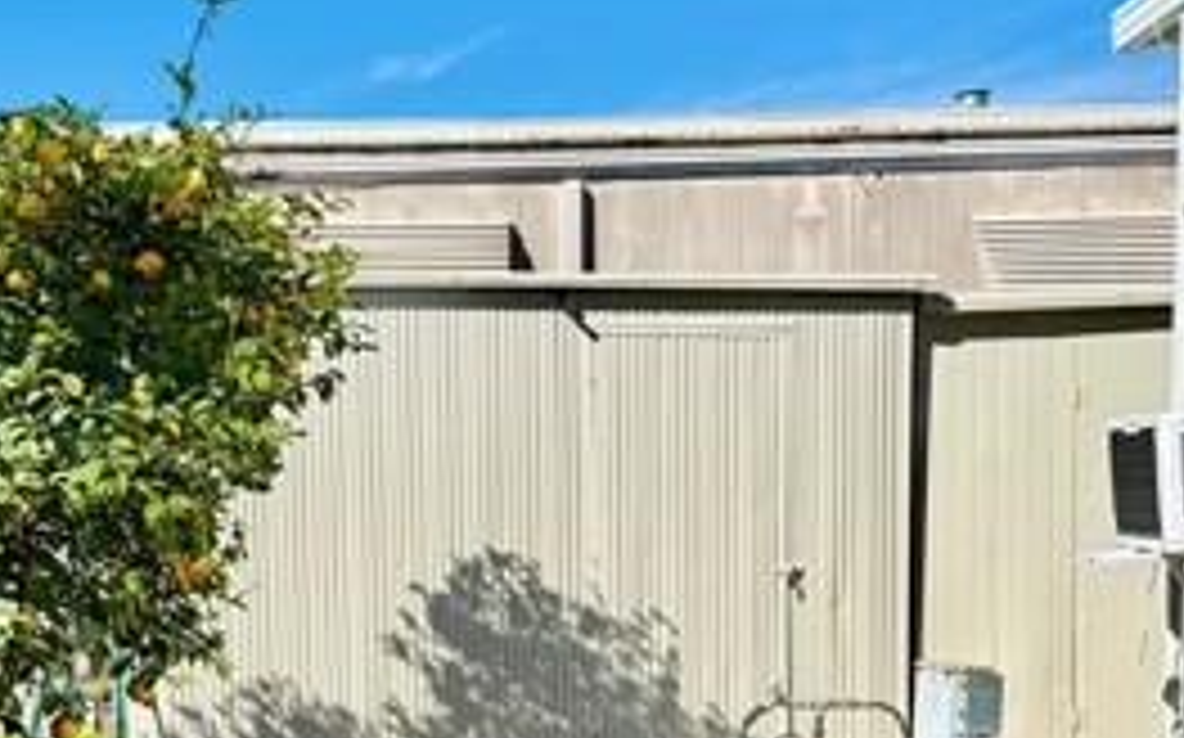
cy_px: 666
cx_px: 540
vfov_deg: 20.5
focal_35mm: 62
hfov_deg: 33.0
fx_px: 1999
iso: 80
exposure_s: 1/2525
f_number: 1.78
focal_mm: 6.76
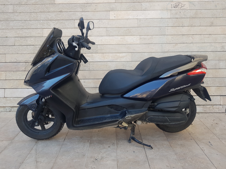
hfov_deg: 67.3
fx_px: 170
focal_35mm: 26
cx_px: 113
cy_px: 84
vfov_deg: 53.1
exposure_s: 1/284
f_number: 1.7
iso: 40
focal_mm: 4.3
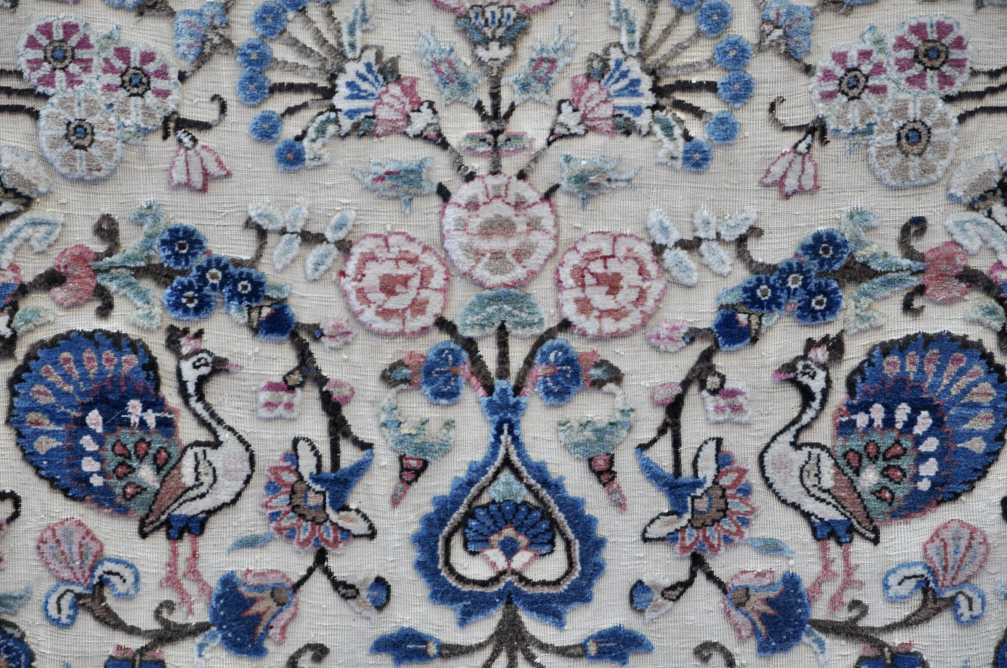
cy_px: 334
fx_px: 3562
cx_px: 504
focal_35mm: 128
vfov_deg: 10.7
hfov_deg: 16.1
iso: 400
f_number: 5.6
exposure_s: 1/60
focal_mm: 85
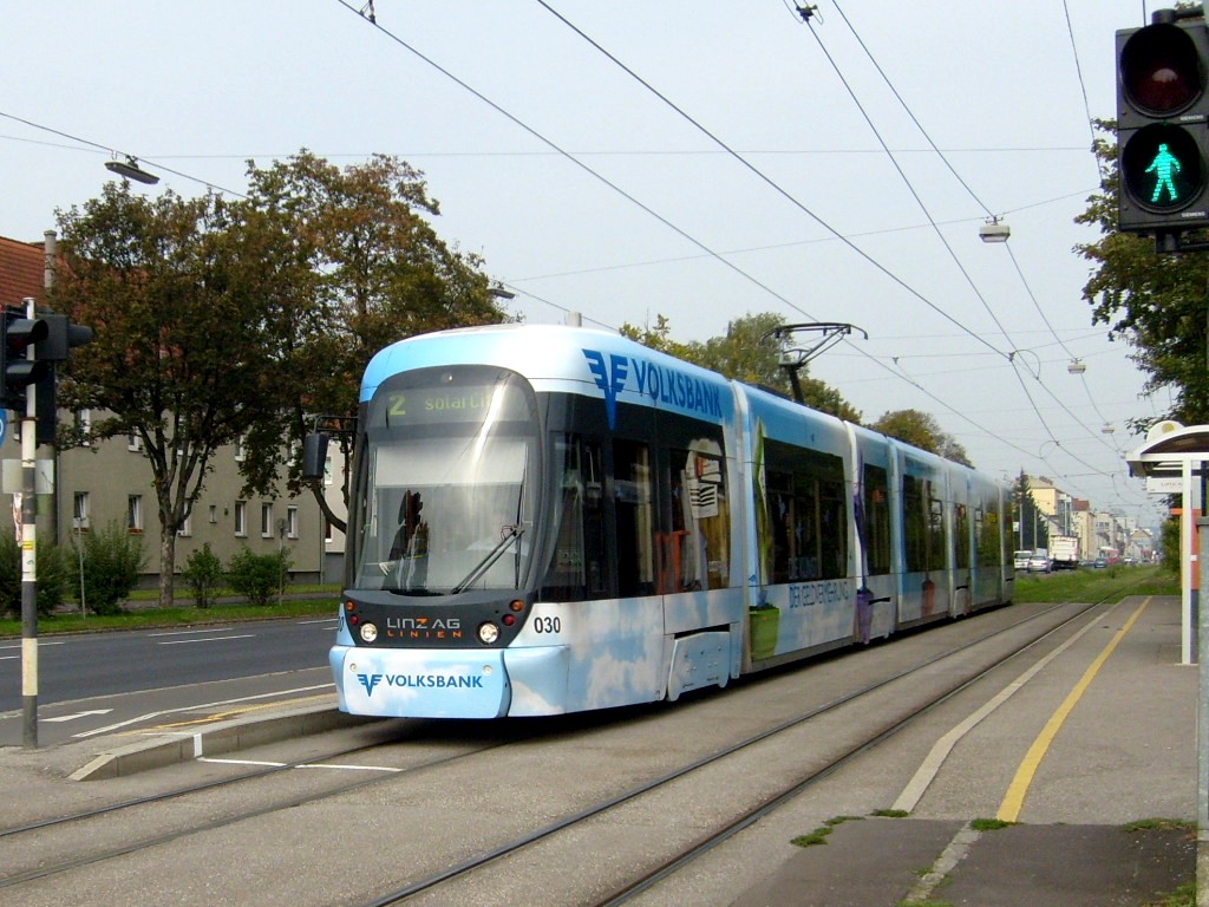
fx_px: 1222
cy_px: 454
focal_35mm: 35
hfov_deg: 52.6
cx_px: 604
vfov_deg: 40.7
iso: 80
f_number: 7.1
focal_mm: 5.8
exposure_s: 1/250
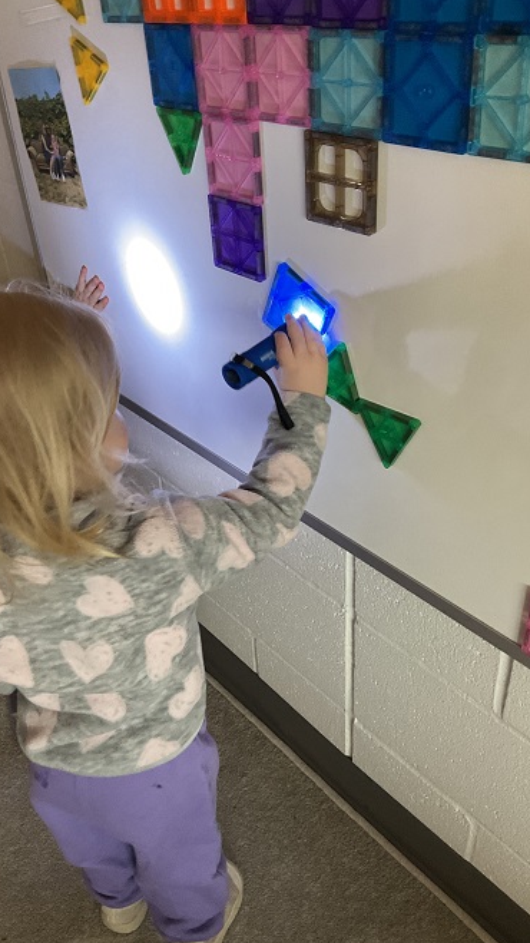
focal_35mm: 32
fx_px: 800
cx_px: 182
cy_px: 473
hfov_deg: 36.3
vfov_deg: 61.0
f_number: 1.8
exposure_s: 1/33
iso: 200
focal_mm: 3
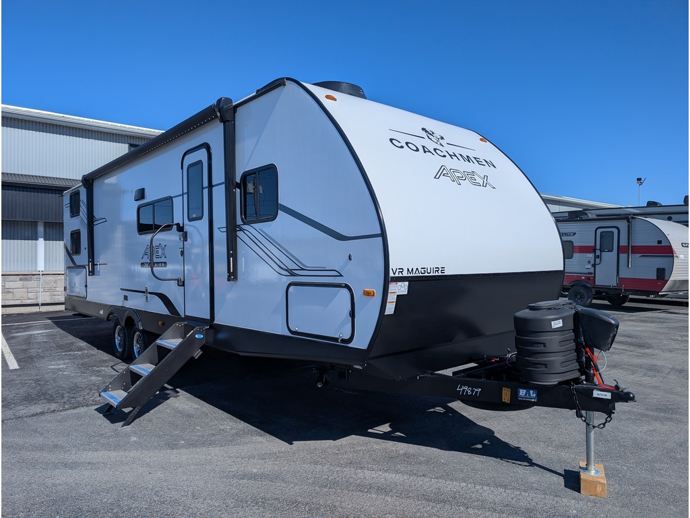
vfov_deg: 56.8
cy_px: 259
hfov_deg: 71.6
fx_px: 478
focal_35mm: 24
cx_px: 345
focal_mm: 6.9
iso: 21
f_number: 1.68
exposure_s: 1/2740
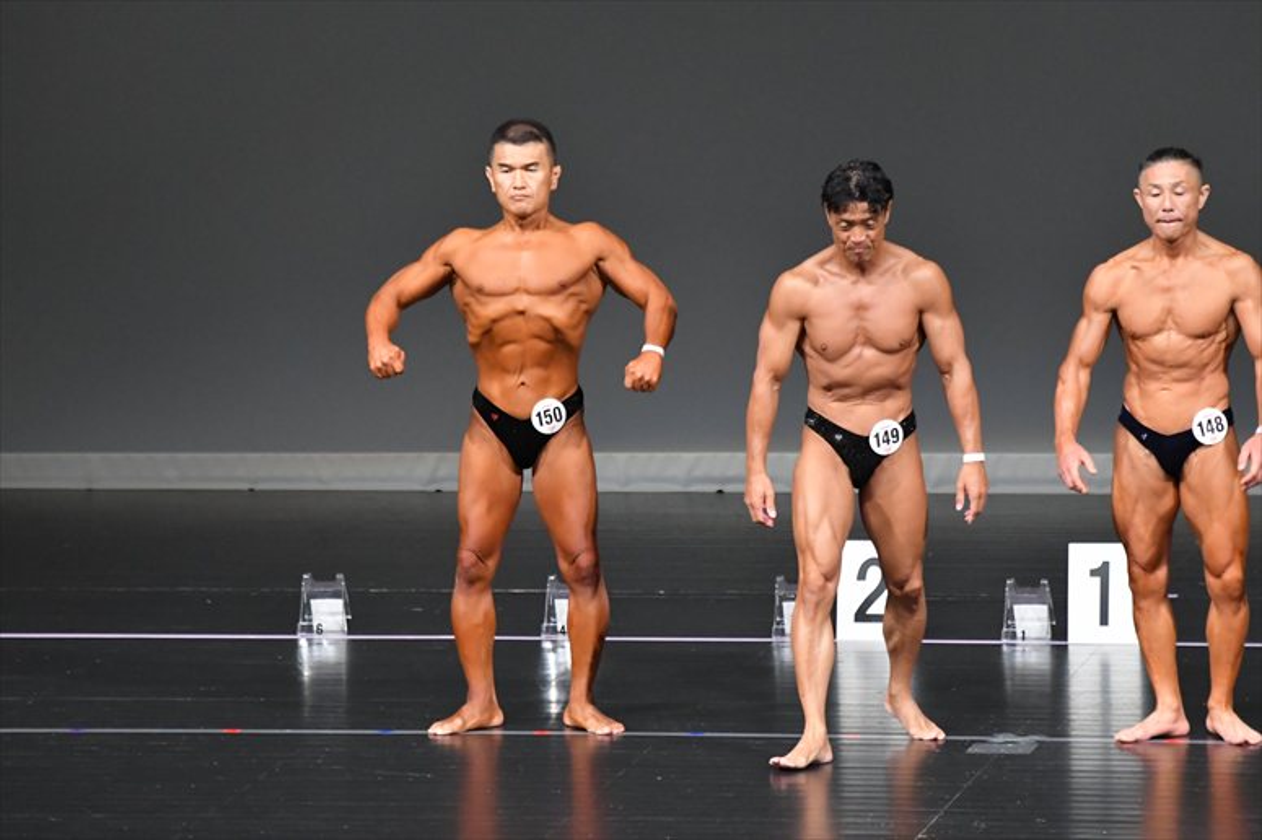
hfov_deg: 6.9
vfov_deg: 4.6
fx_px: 10512
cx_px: 631
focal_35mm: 300
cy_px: 420
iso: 5000
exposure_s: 1/400
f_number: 5.6
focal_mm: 200
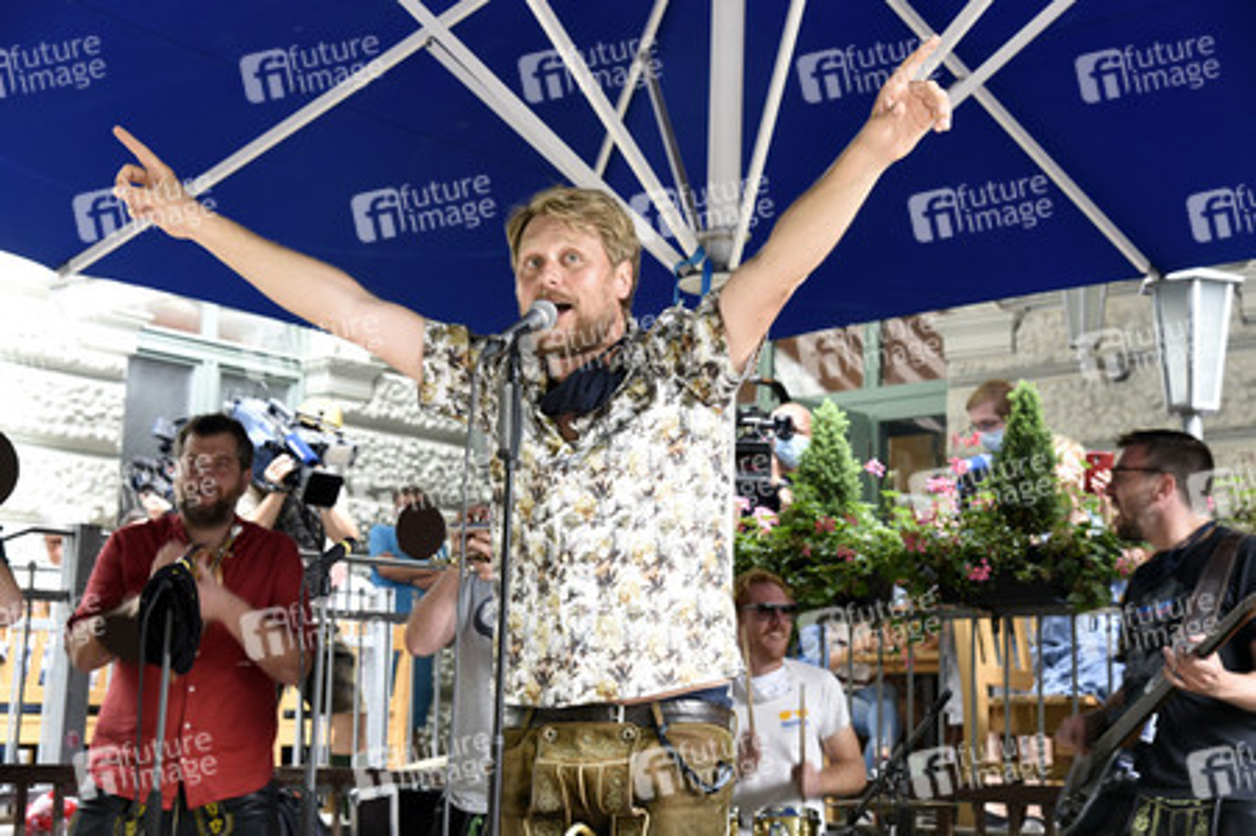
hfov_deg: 31.0
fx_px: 2266
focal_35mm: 65
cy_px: 418
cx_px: 628
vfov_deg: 20.9
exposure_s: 1/60
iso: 1250
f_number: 6.3
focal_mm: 65
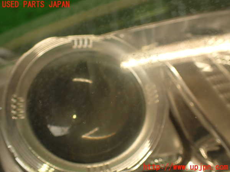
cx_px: 115
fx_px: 213
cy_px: 86
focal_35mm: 32
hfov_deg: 56.8
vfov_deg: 44.2
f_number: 2.4
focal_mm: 5.79
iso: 160
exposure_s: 1/60
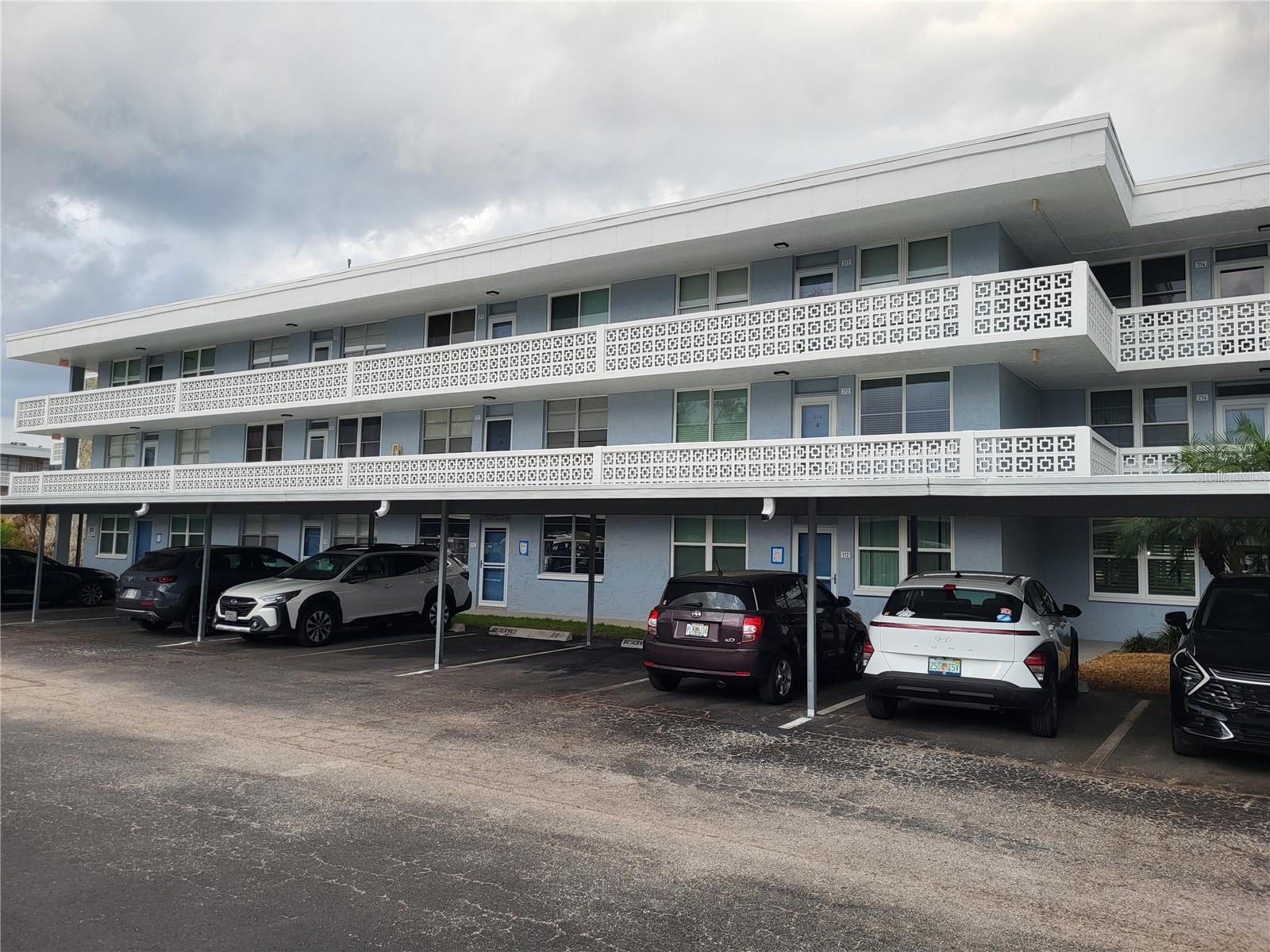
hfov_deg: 67.3
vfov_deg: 53.1
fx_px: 954
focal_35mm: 26
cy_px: 476
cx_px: 635
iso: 40
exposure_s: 1/295
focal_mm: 5.4
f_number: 1.8
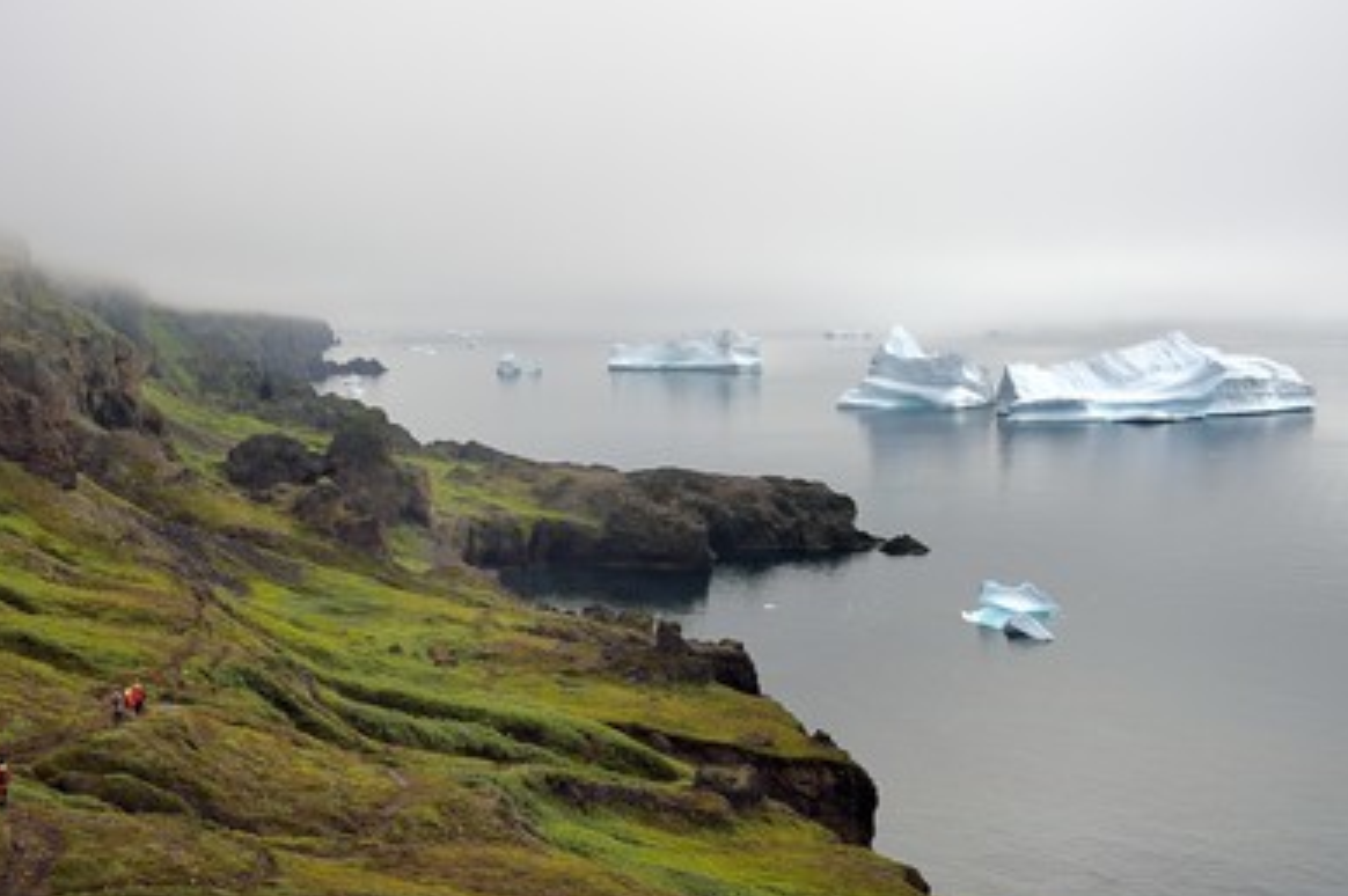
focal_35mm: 39
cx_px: 632
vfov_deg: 34.1
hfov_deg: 49.6
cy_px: 483
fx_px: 1459
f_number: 13
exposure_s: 1/250
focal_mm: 36
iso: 200
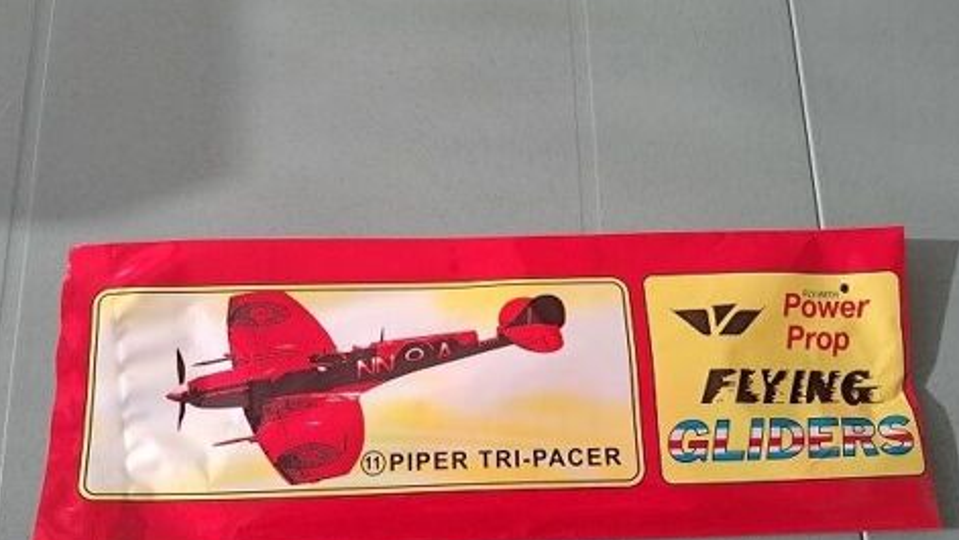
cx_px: 481
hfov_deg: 64.3
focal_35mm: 30
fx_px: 763
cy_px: 348
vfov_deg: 38.6
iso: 80
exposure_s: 1/50
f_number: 1.8
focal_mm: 4
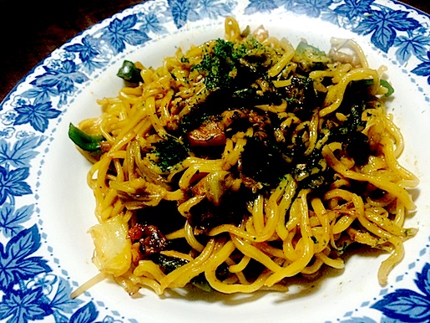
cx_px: 215
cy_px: 162
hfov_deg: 60.0
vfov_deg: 46.8
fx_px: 373
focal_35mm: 30
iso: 100
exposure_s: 1/30
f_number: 2.2
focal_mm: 4.12
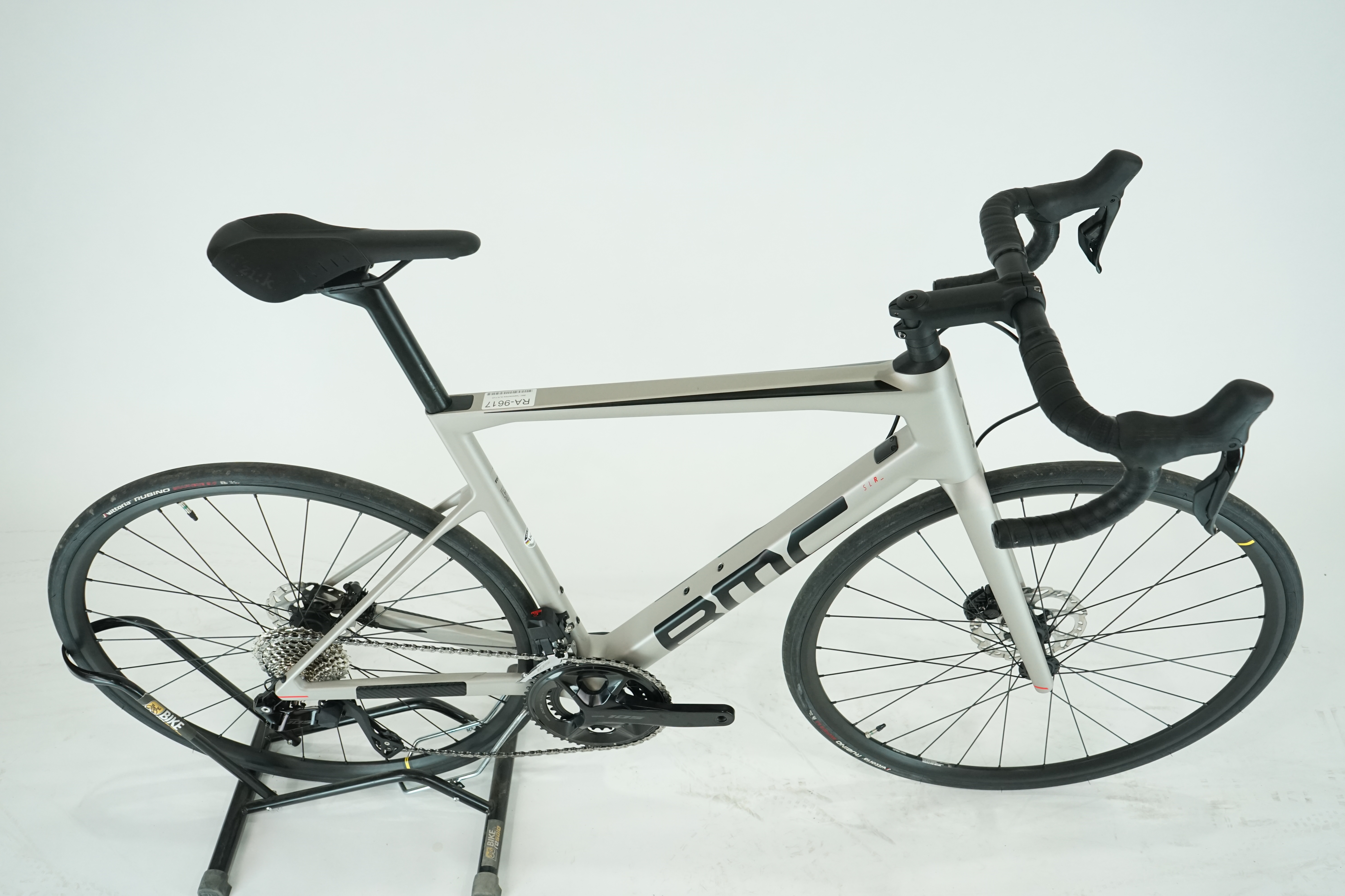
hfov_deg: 61.9
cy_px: 448
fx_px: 1121
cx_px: 672
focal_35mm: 30
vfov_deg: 43.6
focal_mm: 30
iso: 1600
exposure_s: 1/200
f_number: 6.3
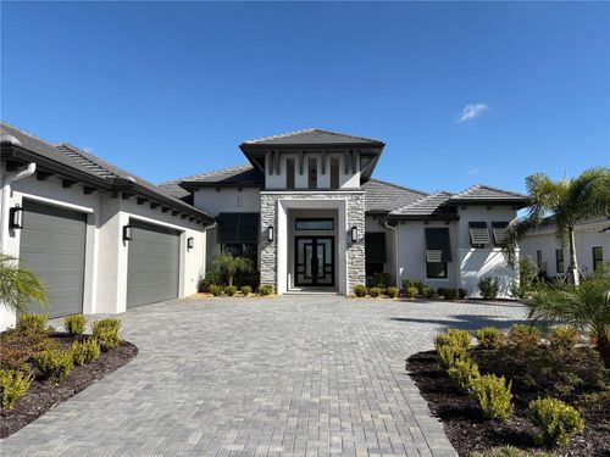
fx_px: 458
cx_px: 305
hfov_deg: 67.3
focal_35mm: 26
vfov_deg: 53.1
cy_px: 228
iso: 50
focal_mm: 5.96
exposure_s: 1/3831
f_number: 1.6
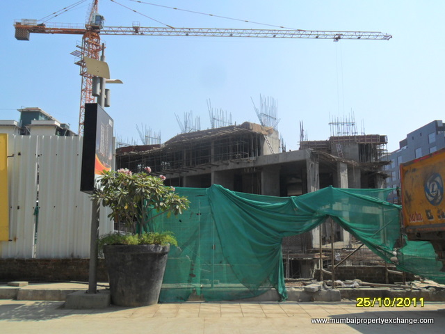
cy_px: 167
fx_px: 411
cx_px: 222
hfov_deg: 56.8
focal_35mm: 32
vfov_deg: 44.2
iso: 100
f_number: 3.7
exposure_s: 1/1000
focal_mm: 5.7
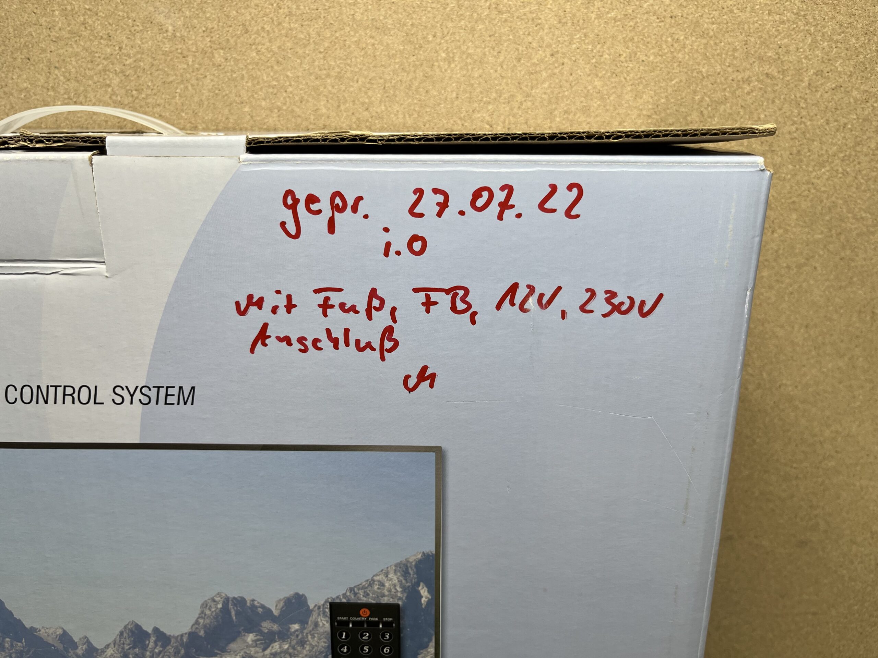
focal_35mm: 26
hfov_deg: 67.3
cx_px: 439
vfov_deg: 53.1
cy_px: 329
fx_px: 659
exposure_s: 1/151
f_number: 1.6
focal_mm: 5.1
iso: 32
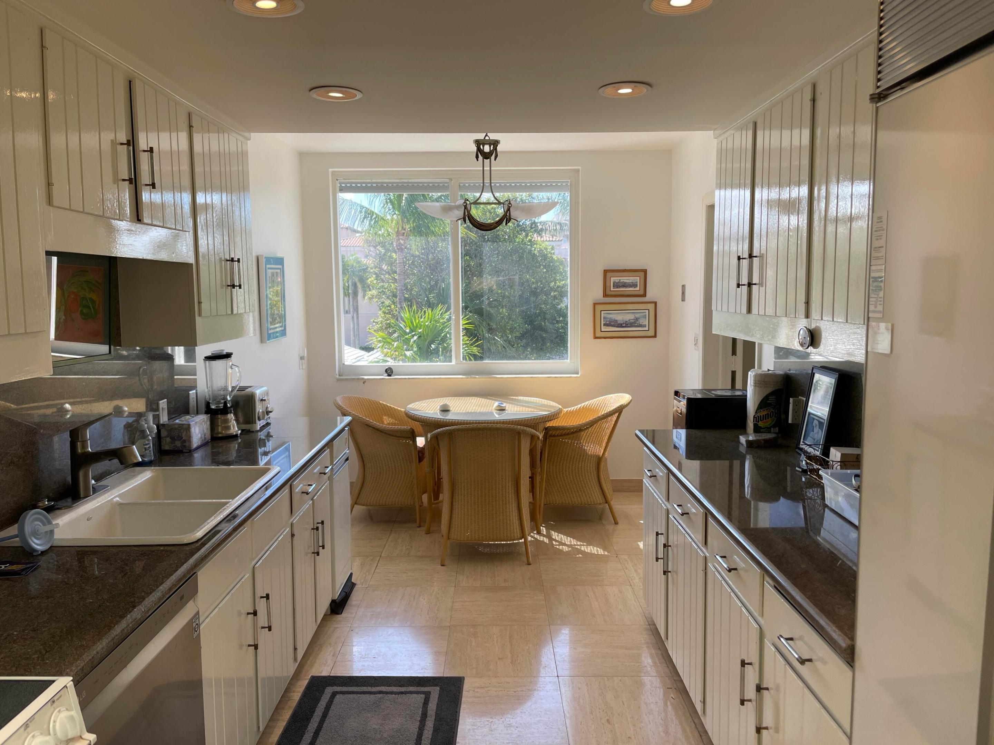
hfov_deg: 67.3
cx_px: 497
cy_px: 372
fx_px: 747
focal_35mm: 26
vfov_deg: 53.1
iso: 32
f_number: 1.6
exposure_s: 1/336
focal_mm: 4.2
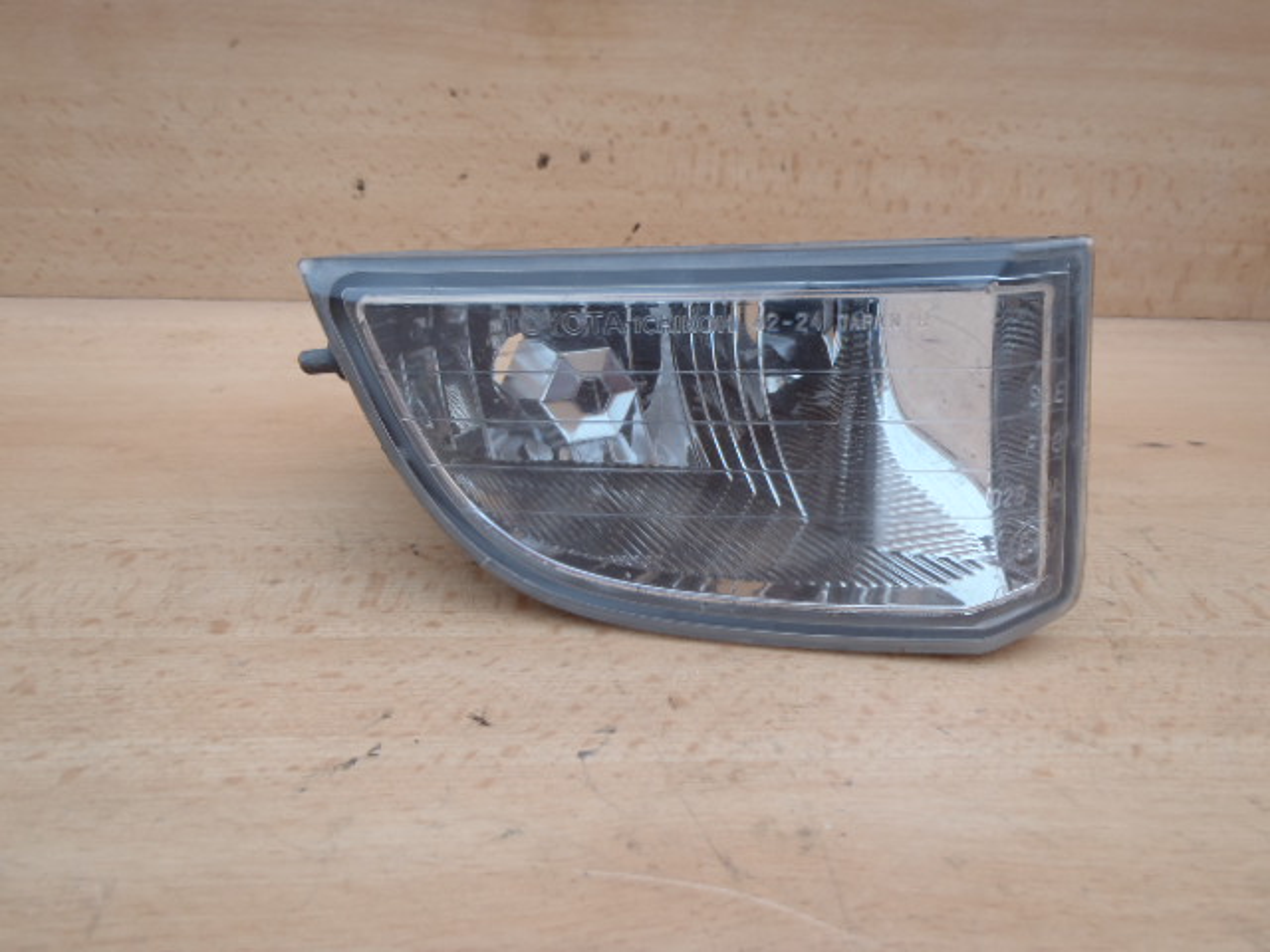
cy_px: 476
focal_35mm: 28
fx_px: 1027
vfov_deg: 49.7
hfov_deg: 63.4
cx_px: 635
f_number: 3.9
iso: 80
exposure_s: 1/80
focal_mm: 5
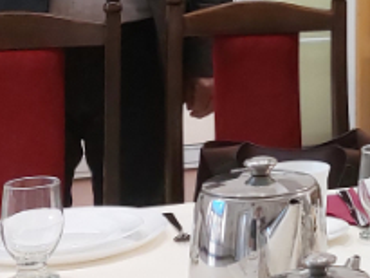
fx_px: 1251
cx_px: 605
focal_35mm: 117
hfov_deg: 15.2
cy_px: -83
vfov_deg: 12.3
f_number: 1.8
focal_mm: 5.2
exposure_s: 1/50
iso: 320
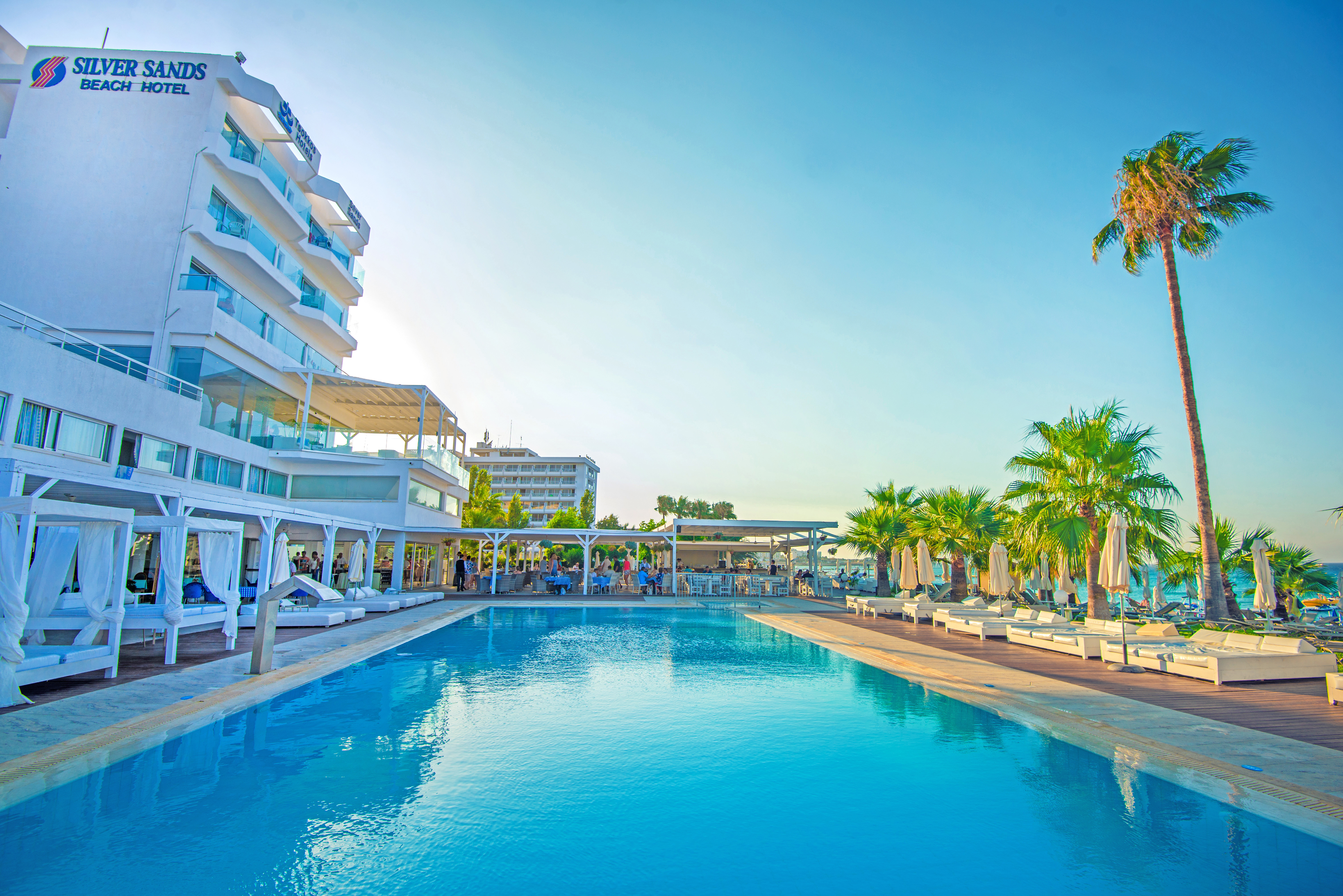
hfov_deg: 96.7
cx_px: 672
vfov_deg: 73.8
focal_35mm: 16
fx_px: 597
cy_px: 448
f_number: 7.1
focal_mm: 16
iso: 125
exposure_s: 1/250
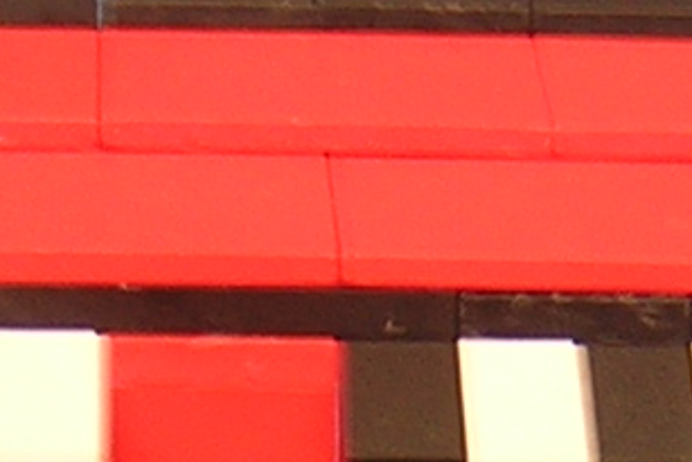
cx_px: 543
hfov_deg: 10.5
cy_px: 985
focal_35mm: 195
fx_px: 3750
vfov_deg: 6.8
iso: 100
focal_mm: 4.7
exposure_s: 1/7.3
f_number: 2.6
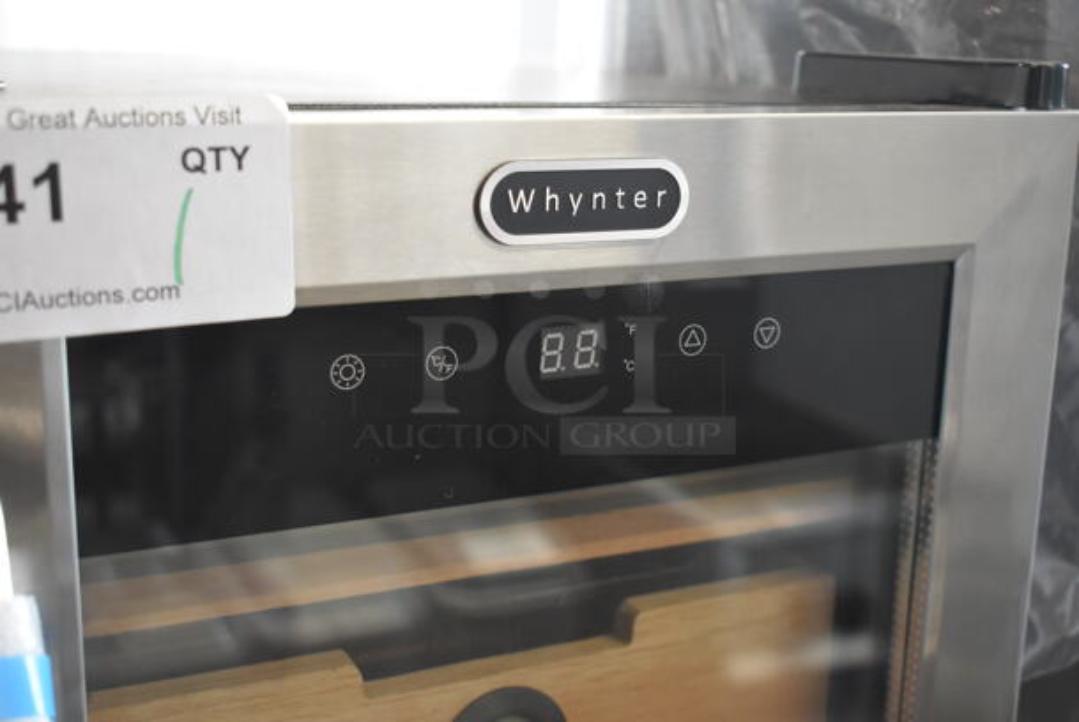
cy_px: 361
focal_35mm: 46
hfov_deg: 42.3
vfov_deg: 29.0
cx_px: 540
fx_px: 1395
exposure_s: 1/60
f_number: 4.2
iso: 1800
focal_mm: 31
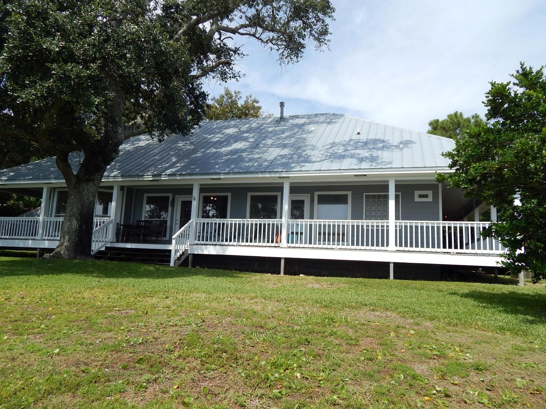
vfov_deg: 54.9
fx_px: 394
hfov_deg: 69.4
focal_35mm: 25
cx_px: 273
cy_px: 204
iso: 125
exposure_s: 1/400
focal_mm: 4.5
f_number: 6.1
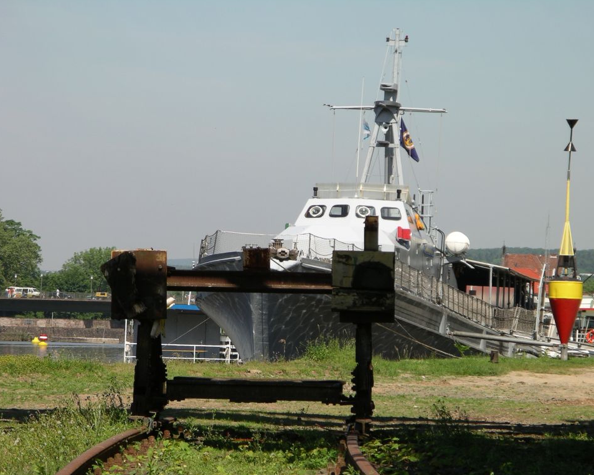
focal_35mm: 196
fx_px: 3445
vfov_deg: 7.9
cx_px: 306
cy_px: 237
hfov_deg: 9.9
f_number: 5.6
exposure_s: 1/500
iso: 64
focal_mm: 39
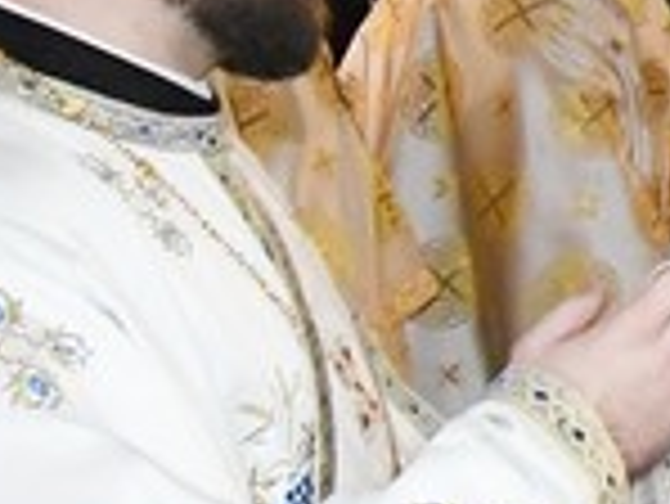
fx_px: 2247
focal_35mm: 116
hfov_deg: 12.7
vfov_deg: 12.6
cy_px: -9
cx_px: 1659
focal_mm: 10
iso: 5000
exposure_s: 1/40
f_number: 4.5
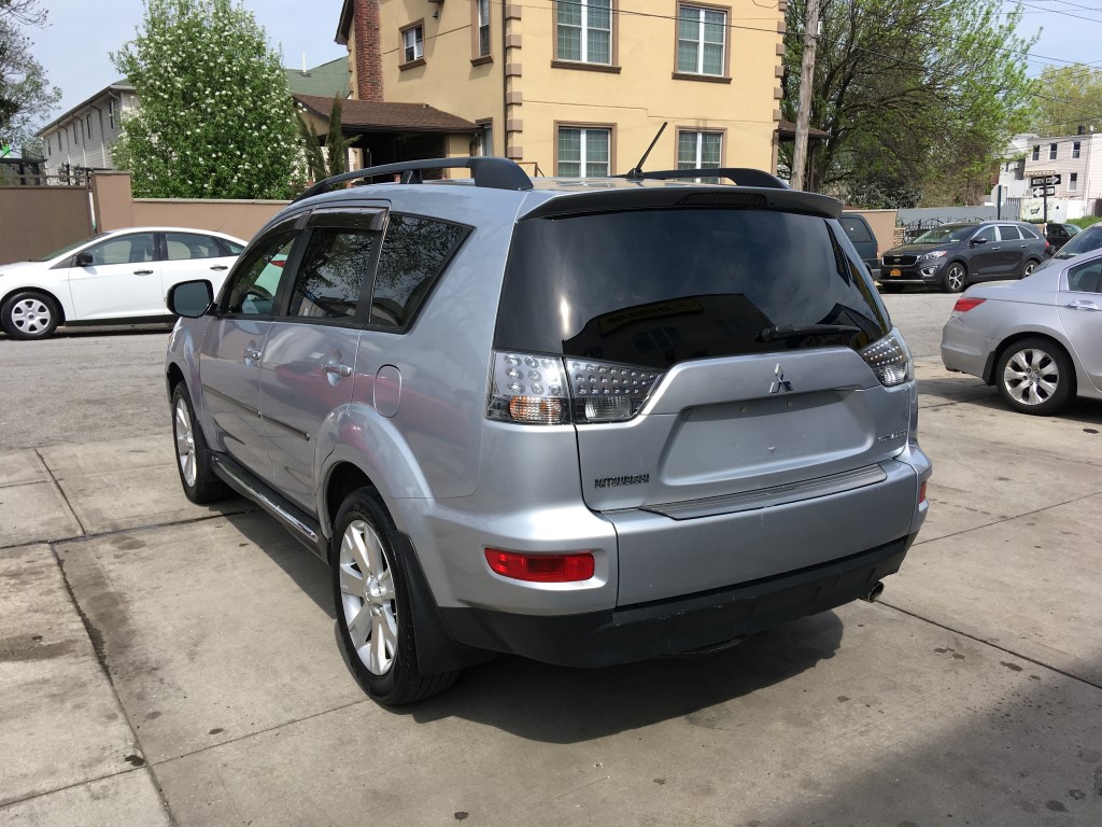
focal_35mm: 29
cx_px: 551
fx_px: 923
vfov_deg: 48.2
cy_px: 414
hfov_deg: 61.7
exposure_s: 1/1221
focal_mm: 4.15
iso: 25
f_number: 2.2
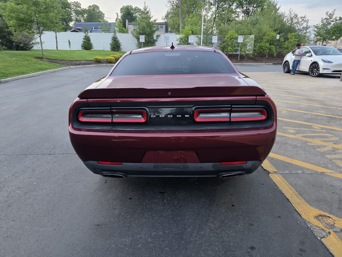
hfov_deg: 73.9
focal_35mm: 23
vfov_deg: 58.9
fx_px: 227
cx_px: 171
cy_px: 128
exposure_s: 1/120
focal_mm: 6.3
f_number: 1.7
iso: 320
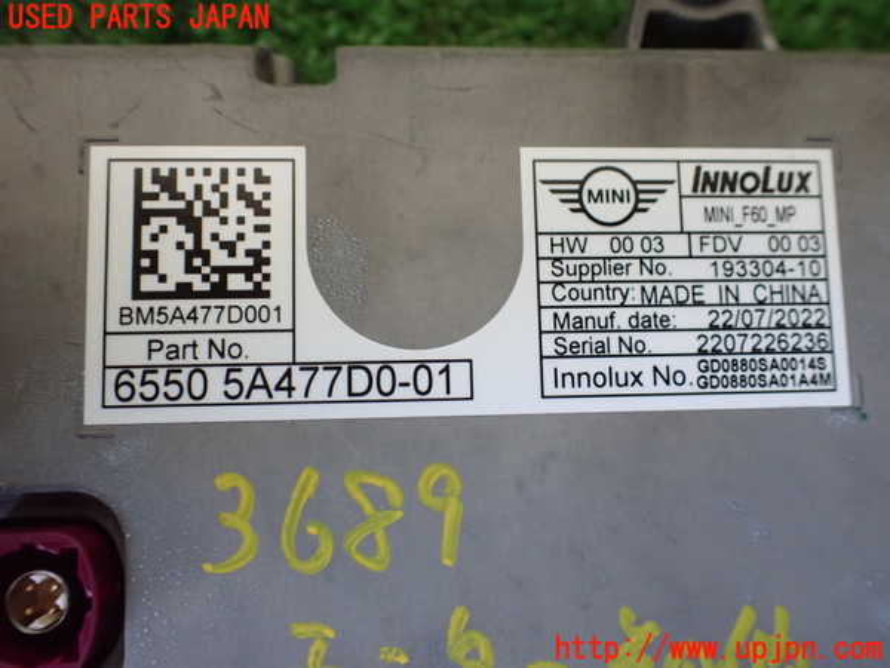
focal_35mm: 30
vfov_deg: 46.8
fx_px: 771
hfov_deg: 60.0
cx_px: 445
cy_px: 334
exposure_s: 1/125
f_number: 2.3
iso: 800
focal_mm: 5.4
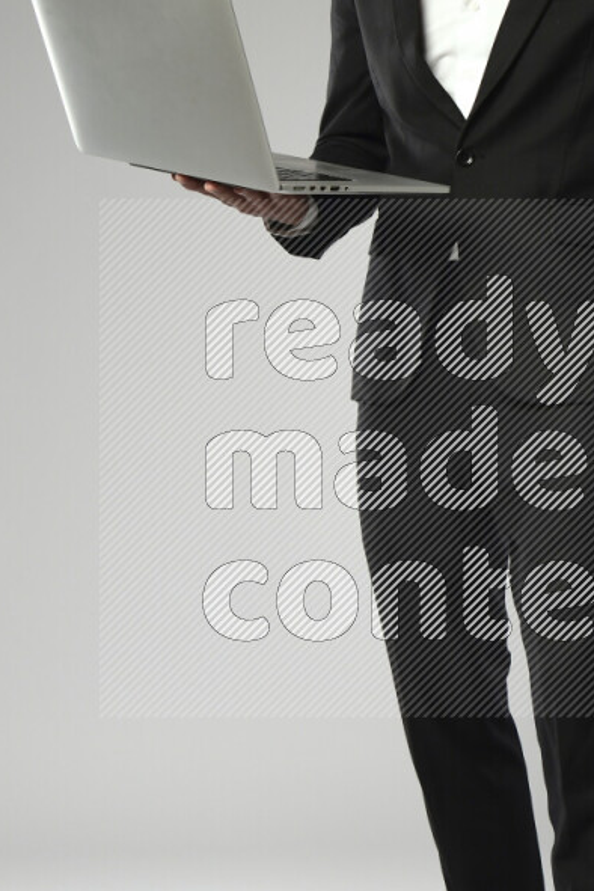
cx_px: 475
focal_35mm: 69
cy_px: 458
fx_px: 1708
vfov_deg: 29.2
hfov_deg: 19.5
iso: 400
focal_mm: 34
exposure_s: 1/125
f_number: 5.6
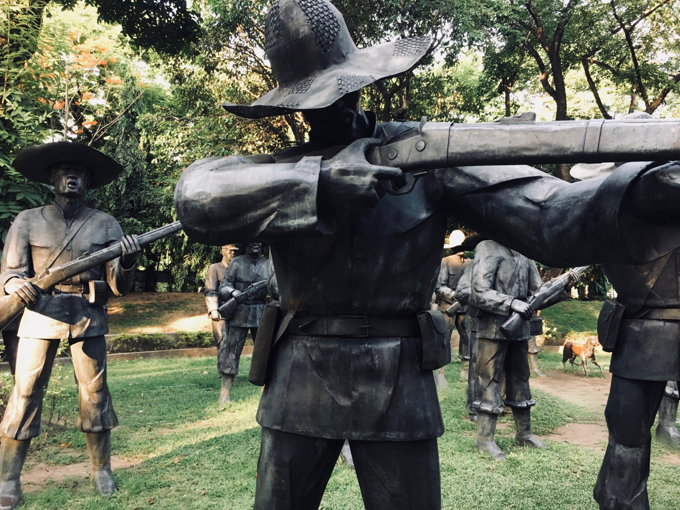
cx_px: 340
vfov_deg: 48.2
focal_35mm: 29
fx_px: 570
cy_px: 255
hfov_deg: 61.7
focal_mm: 4.15
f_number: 2.2
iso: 32
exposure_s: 1/30
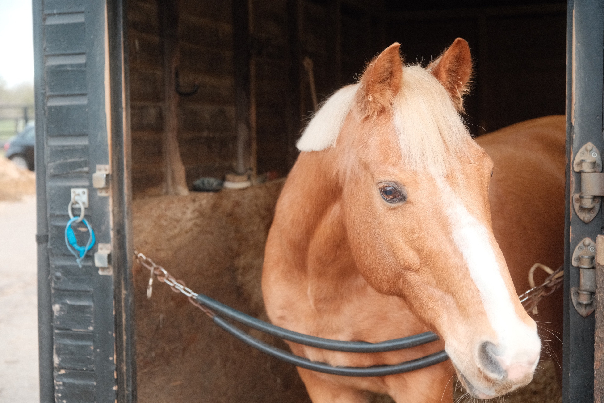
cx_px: 302
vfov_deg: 27.5
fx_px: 822
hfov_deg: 40.3
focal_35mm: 49
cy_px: 202
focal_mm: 32.9
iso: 2000
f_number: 2.8
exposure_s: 1/500
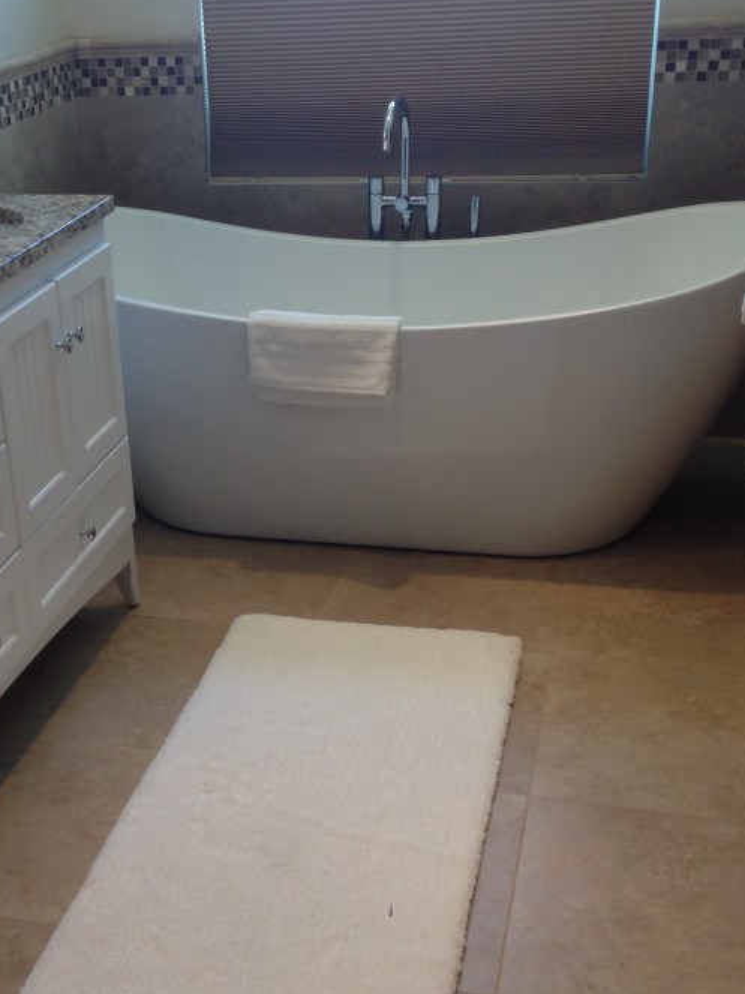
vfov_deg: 37.4
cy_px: 567
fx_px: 1464
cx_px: 228
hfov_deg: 28.3
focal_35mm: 51
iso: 64
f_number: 2.4
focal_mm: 4.12
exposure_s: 1/60
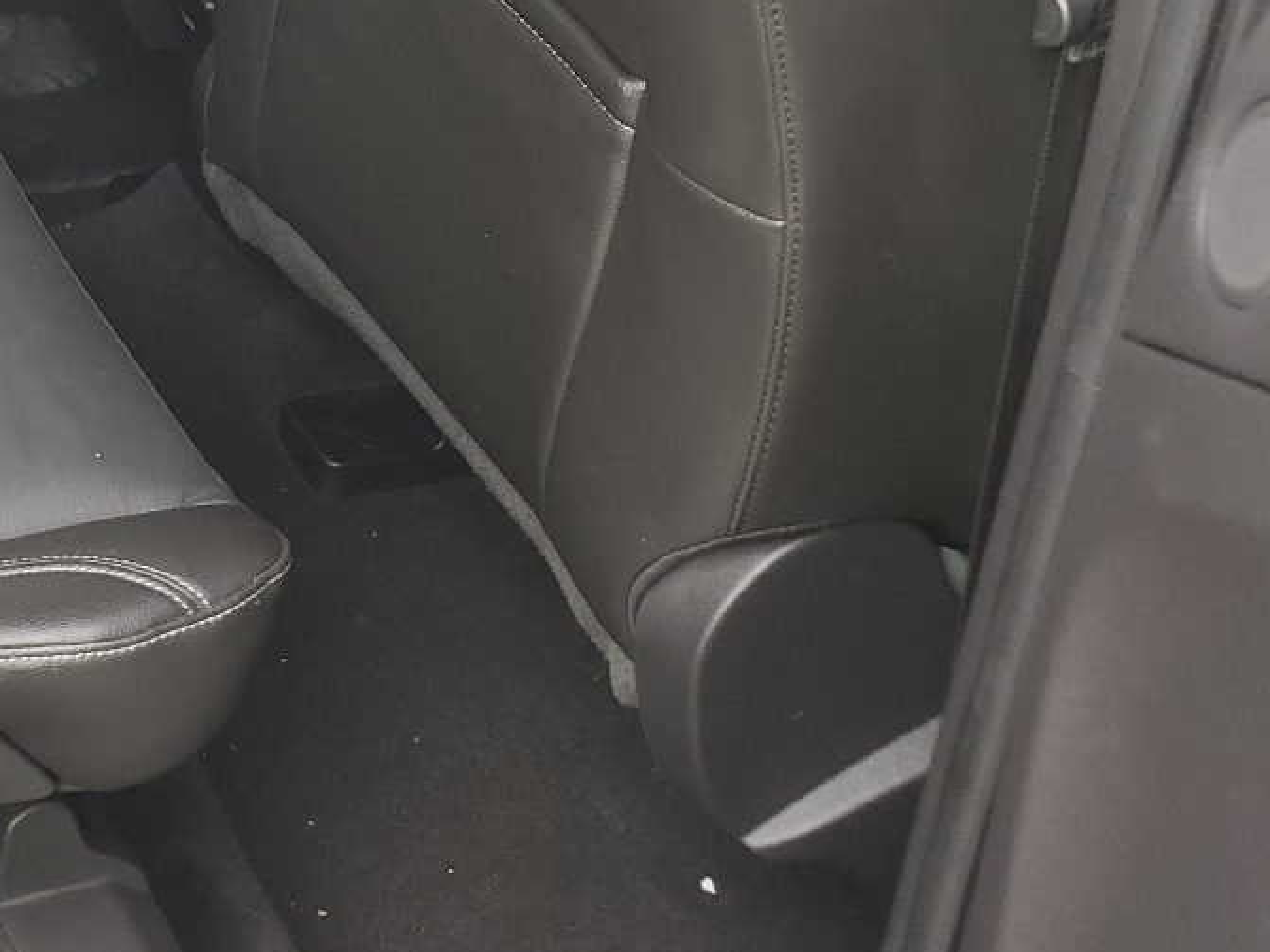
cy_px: -125
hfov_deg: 28.3
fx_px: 2274
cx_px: -136
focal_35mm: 62
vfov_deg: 22.2
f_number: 1.5
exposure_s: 1/159
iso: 50
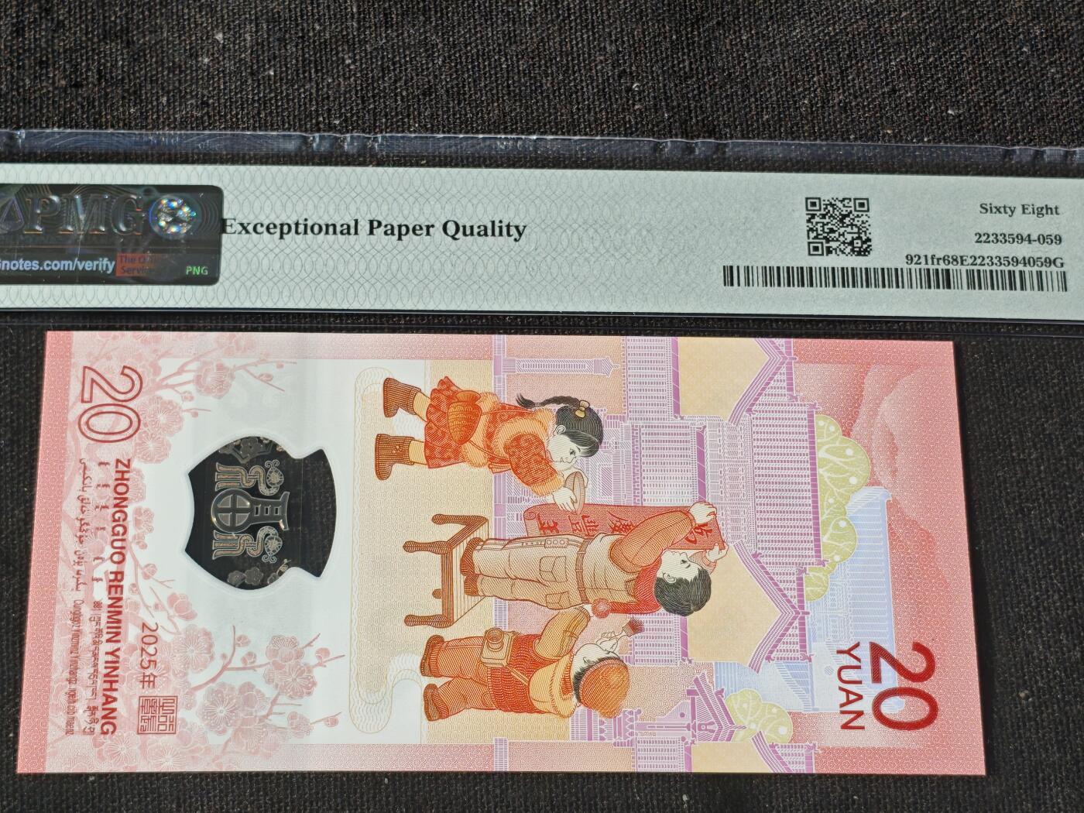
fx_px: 2286
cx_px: 542
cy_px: 406
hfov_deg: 26.7
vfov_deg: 20.2
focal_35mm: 73
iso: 50
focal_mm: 4.94
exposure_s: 1/1486
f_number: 1.5
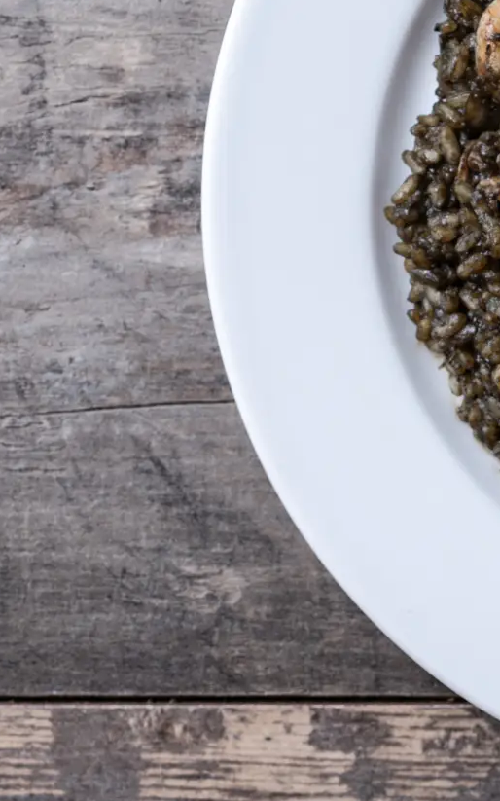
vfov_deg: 9.8
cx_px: 458
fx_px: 4668
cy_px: 223
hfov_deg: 6.1
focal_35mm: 214
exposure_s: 1/200
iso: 100
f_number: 7.1
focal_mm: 60
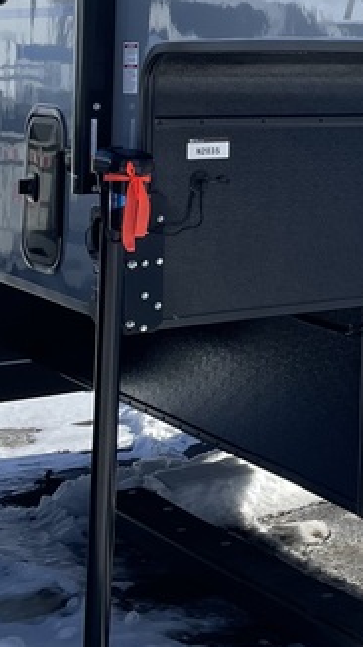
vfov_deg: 23.3
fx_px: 1525
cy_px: 54
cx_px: 710
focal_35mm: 89
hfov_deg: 12.1
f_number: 1.6
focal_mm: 4.2
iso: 32
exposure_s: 1/3205
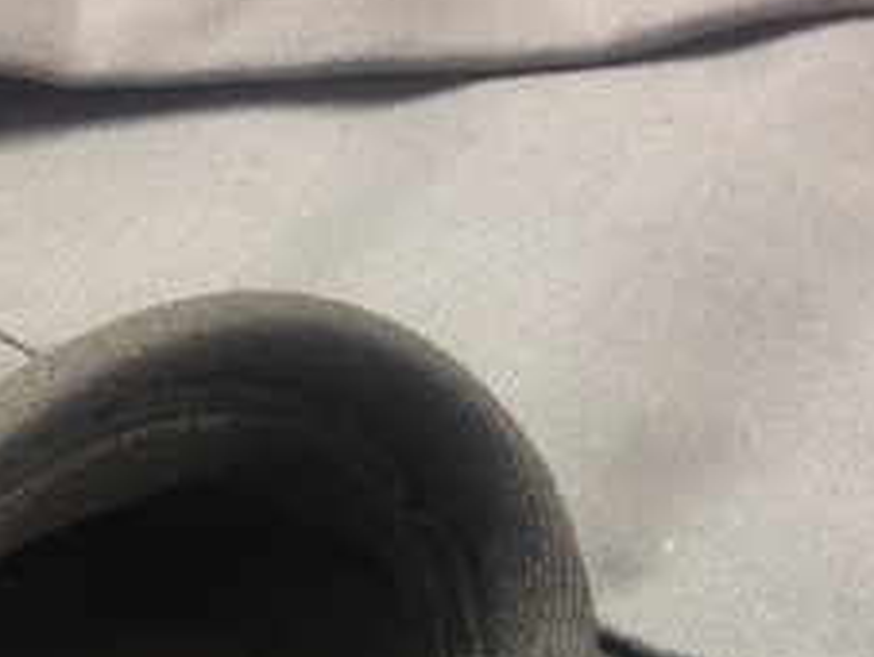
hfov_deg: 23.7
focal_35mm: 82
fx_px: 2073
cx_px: 271
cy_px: 897
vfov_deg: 16.8
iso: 100
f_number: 2.2
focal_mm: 4.15
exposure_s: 1/8
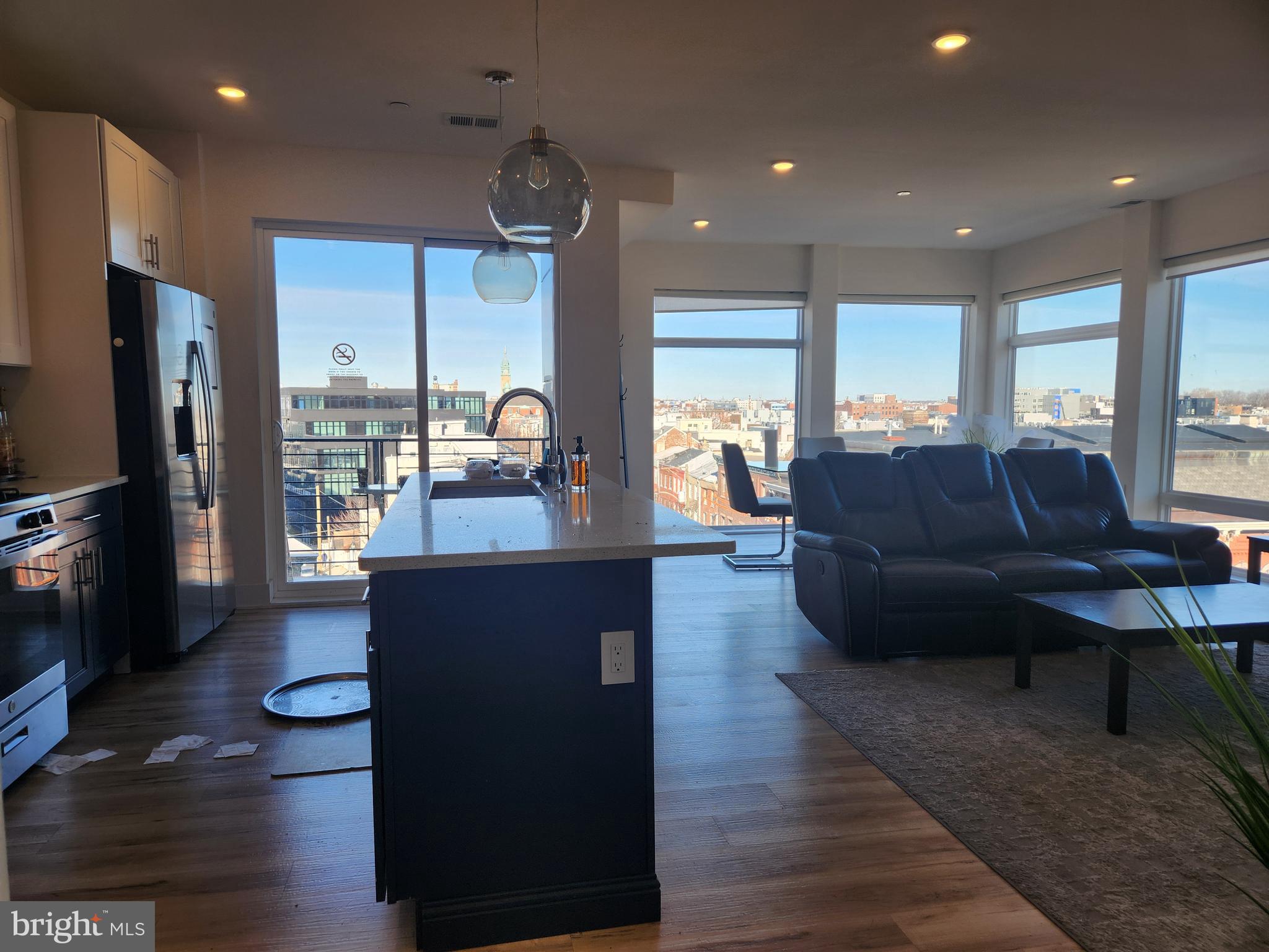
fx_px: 843
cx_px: 634
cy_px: 476
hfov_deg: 73.9
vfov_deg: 58.9
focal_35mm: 23
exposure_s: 1/322
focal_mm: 5.4
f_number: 1.8
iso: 20
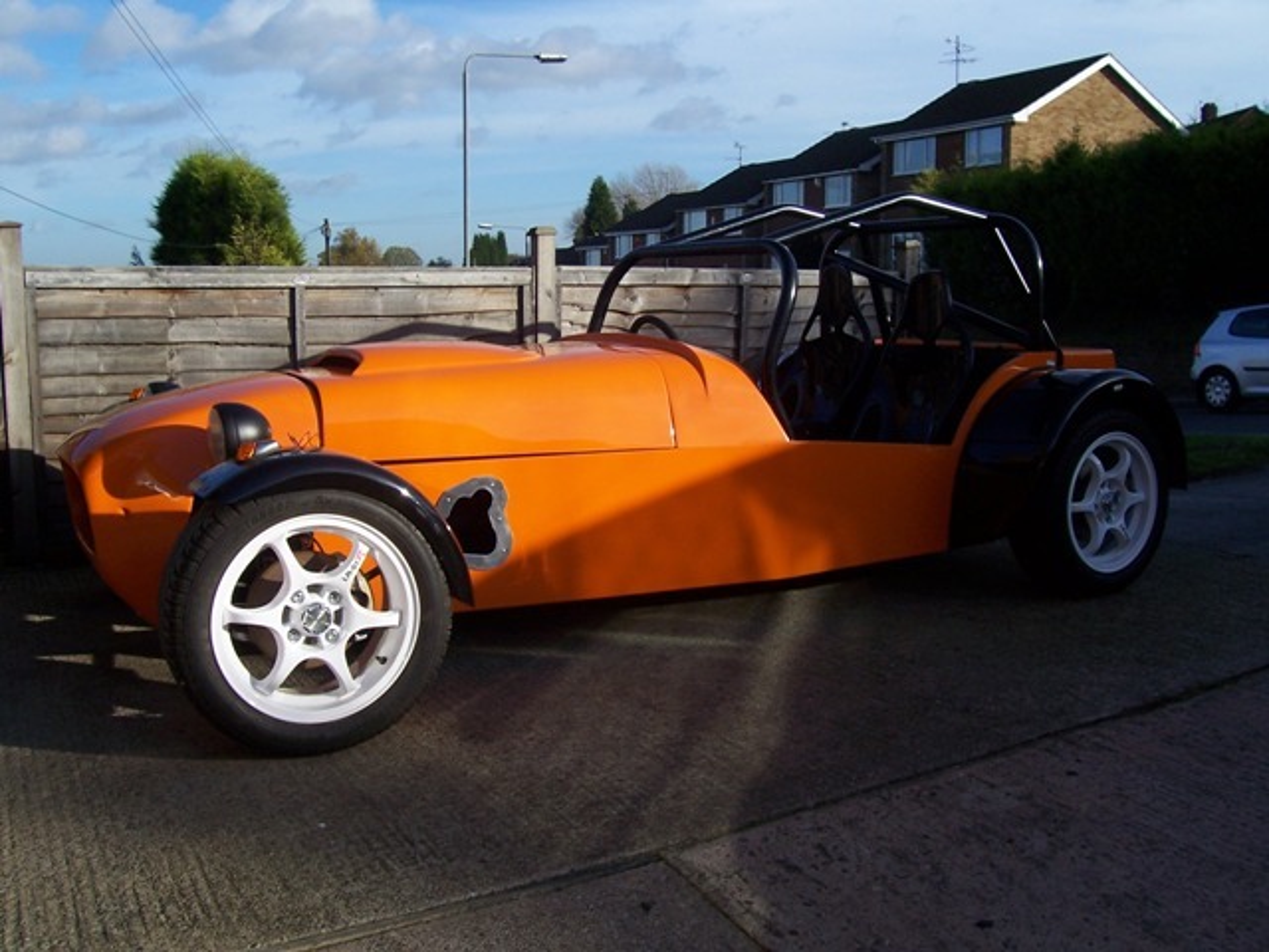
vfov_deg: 41.8
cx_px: 634
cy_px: 476
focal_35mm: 34
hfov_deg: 54.0
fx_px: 1246
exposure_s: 1/350
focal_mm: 5.6
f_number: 5.6
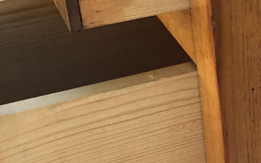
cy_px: 167
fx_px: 1038
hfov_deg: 13.8
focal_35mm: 146
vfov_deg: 8.9
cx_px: 328
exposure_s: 1/208
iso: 25
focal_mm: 3.3
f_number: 2.4
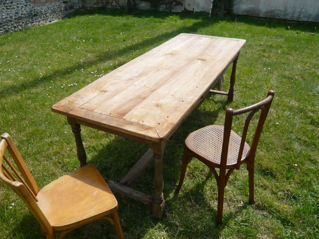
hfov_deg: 63.4
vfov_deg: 49.7
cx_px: 160
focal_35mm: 28
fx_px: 258
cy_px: 120
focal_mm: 4.6
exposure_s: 1/160
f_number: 8
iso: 100
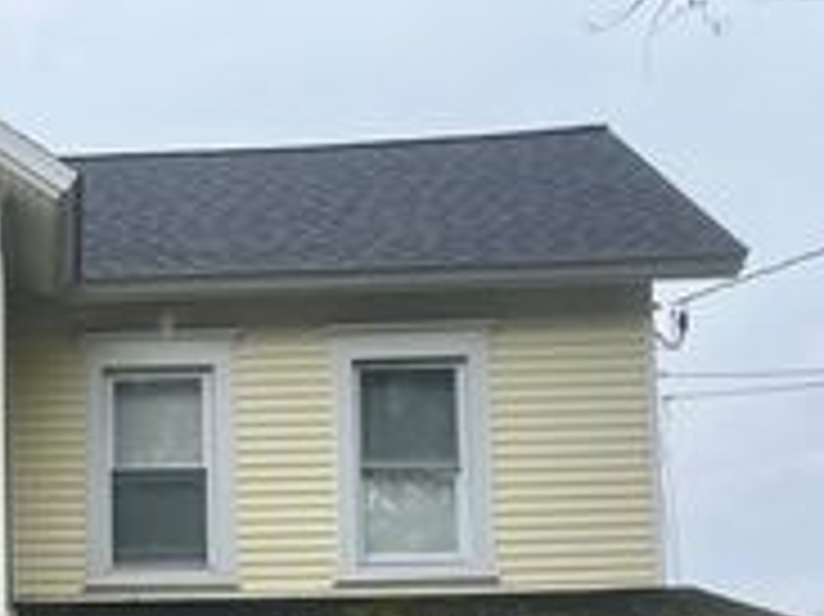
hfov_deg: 25.4
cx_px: -86
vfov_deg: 19.9
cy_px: 663
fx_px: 1689
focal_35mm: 71
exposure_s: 1/913
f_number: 1.6
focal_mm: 5.1
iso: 50
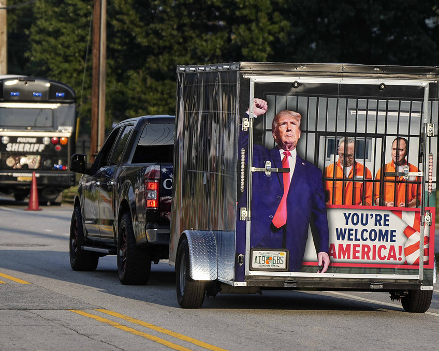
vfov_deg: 7.9
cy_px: 175
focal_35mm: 195
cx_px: 182
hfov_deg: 9.9
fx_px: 2533
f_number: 2.8
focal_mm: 115
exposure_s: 1/2500
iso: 125
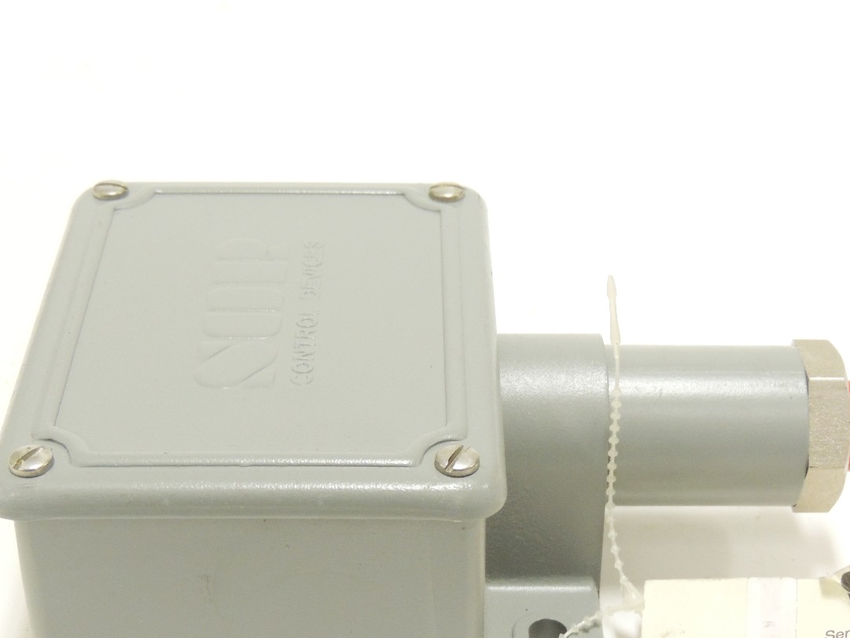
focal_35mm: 74
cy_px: 450
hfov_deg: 26.3
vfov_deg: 19.8
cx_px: 478
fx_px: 1817
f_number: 3.6
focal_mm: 8.9
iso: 400
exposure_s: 1/13
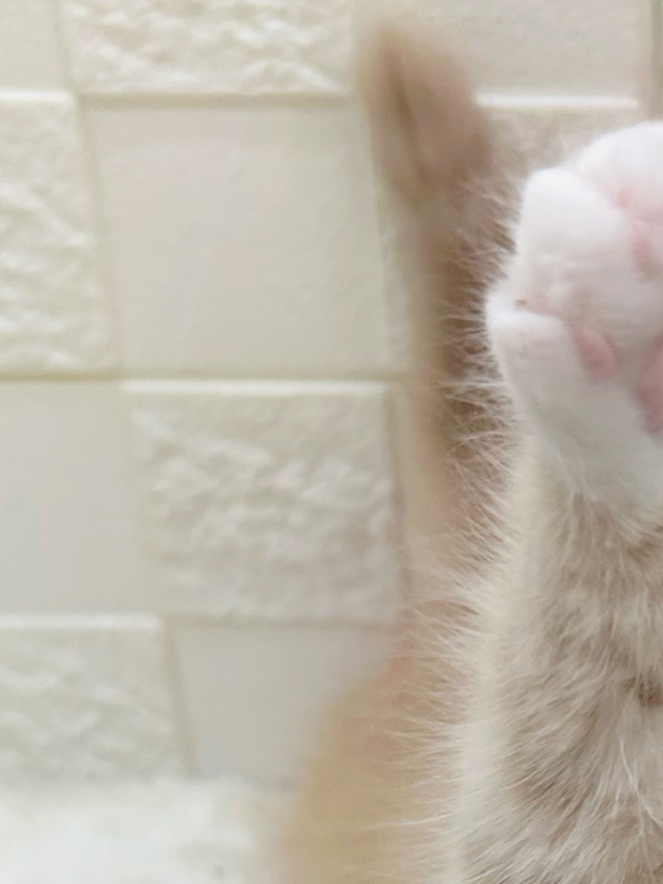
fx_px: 1916
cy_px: 949
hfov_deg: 18.9
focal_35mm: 75
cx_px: 722
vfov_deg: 24.4
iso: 80
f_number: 1.5
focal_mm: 5.7
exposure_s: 1/120
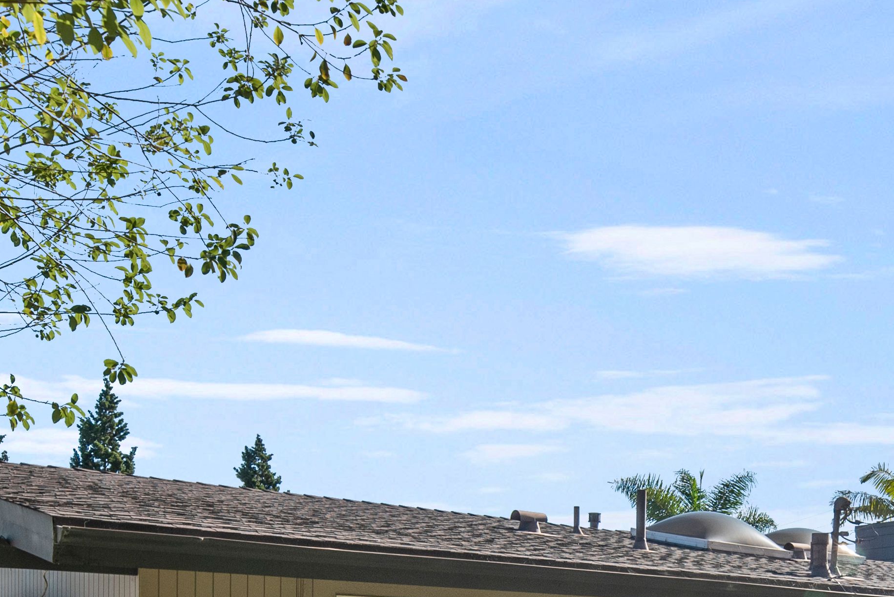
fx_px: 1143
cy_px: 628
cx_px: 754
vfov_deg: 27.2
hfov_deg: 40.4
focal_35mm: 46
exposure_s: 1/500
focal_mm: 14
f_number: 9
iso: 250
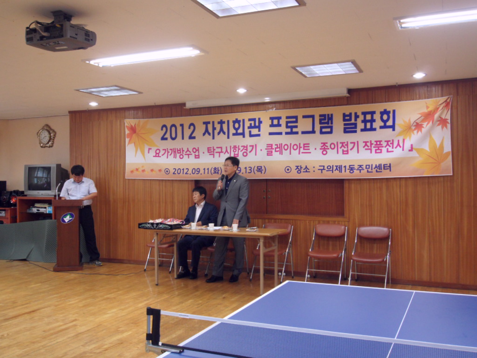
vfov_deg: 39.7
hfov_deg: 51.4
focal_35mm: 36
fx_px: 496
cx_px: 238
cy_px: 179
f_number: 4.1
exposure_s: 1/15
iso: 240
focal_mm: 6.5
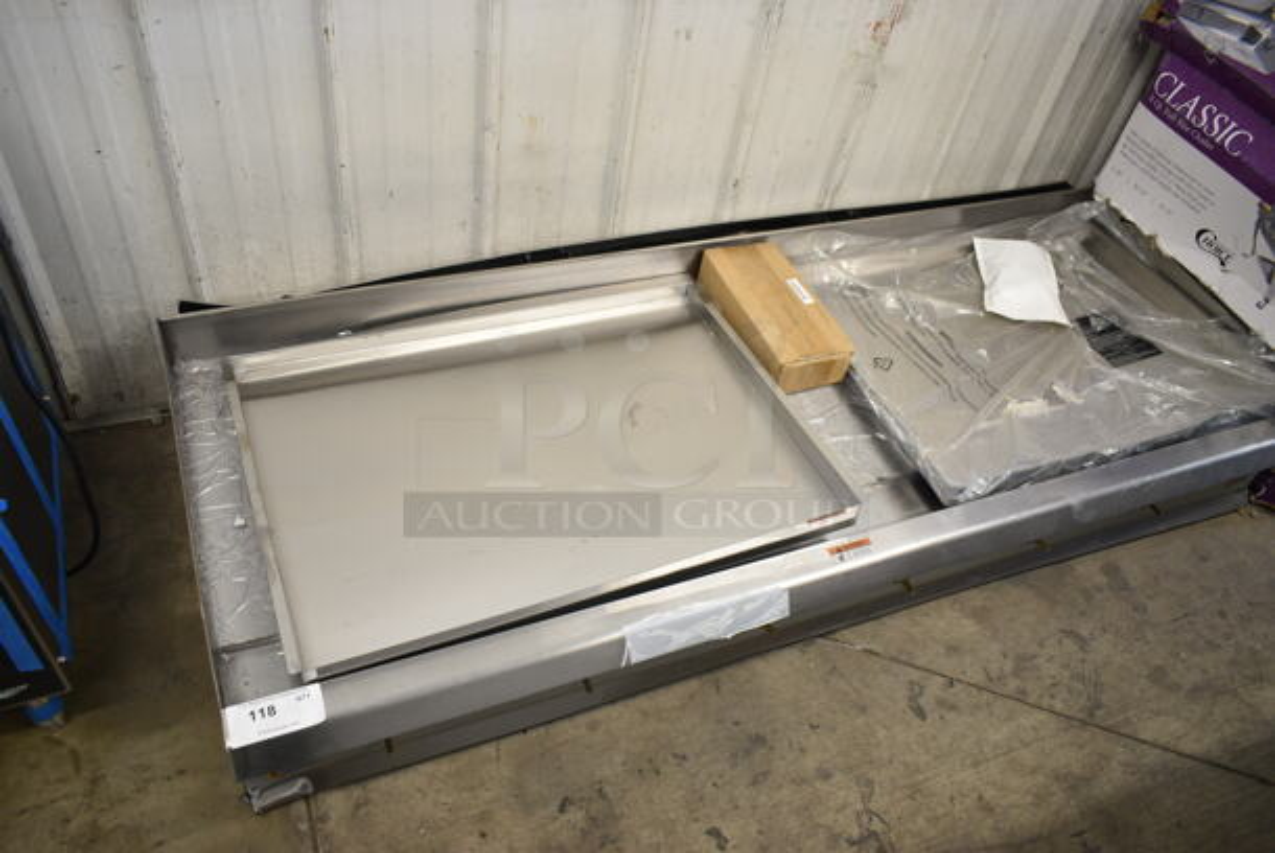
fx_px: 957
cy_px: 426
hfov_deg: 67.3
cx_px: 638
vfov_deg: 48.0
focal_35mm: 27
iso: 400
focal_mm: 18
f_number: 3.5
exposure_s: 1/30
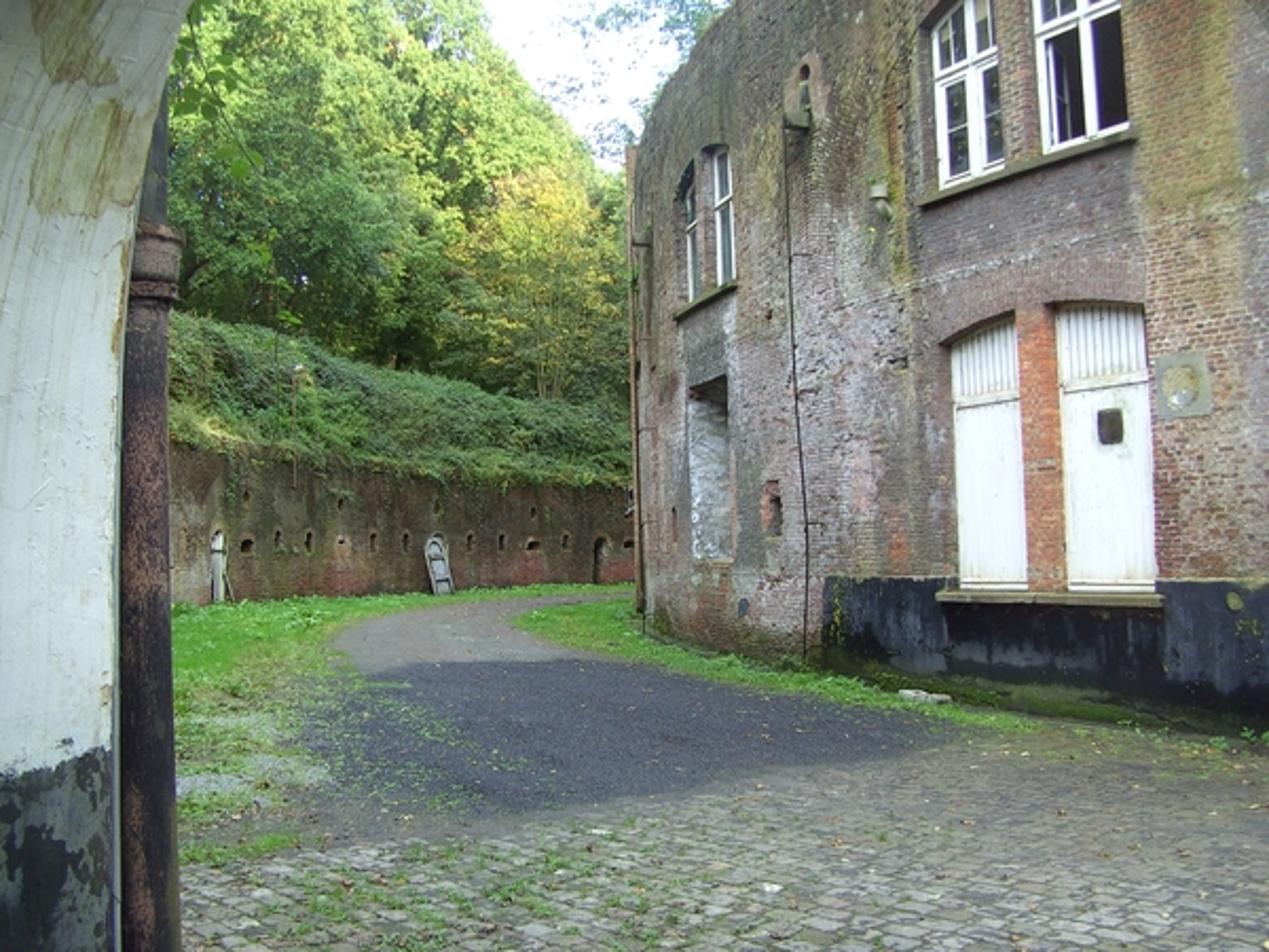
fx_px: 1356
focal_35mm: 37
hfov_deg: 50.1
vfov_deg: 38.7
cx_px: 634
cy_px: 476
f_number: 2.8
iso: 64
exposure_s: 1/64
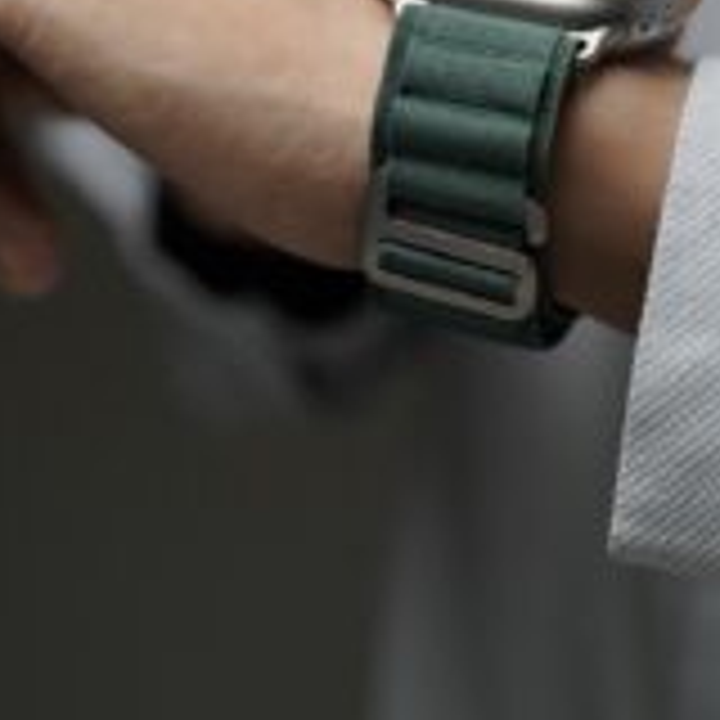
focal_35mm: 191
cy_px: 173
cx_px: 450
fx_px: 4495
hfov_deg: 9.2
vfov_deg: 9.1
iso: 1600
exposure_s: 1/200
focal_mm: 90
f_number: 3.5
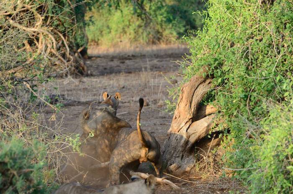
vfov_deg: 5.7
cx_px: 146
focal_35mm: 240
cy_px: 97
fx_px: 1948
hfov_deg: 8.6
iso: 720
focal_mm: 160
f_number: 5
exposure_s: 1/500
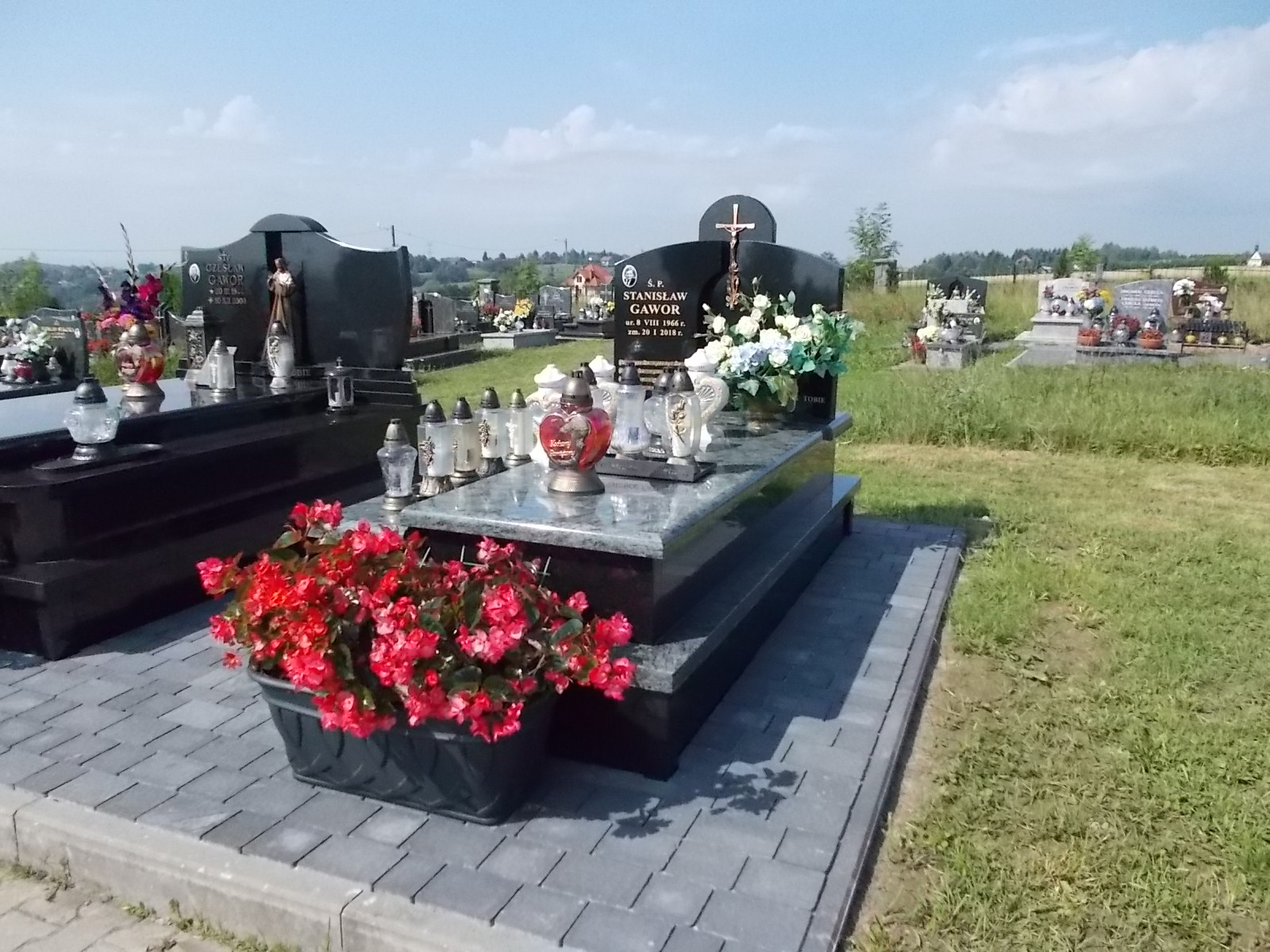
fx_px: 954
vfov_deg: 53.1
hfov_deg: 67.3
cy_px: 476
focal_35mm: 26
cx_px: 635
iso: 400
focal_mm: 4.6
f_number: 8
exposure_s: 1/800
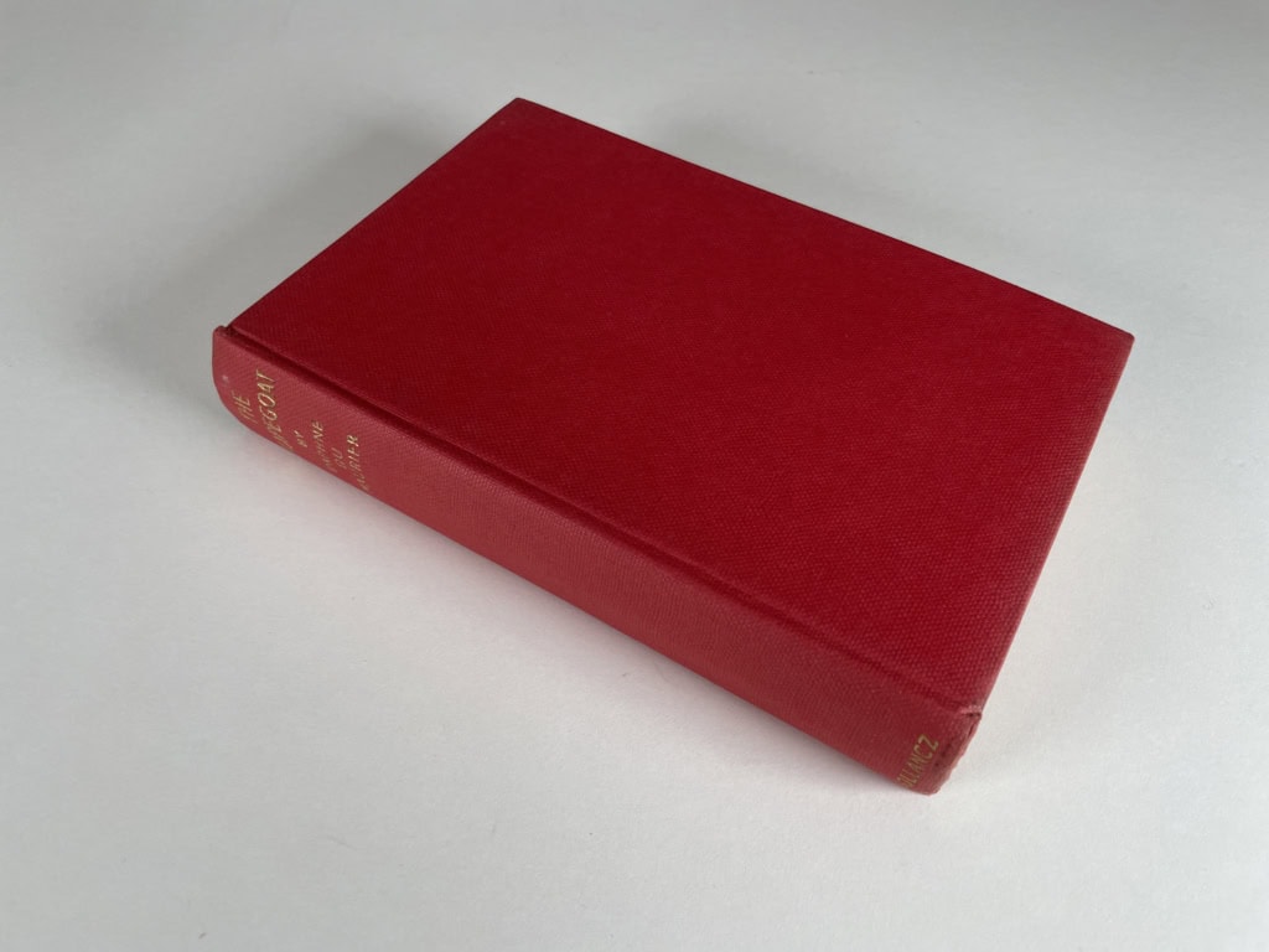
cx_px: 634
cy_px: 476
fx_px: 953
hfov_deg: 67.3
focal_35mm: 26
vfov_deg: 53.1
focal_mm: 4.2
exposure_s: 1/100
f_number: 1.6
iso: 40
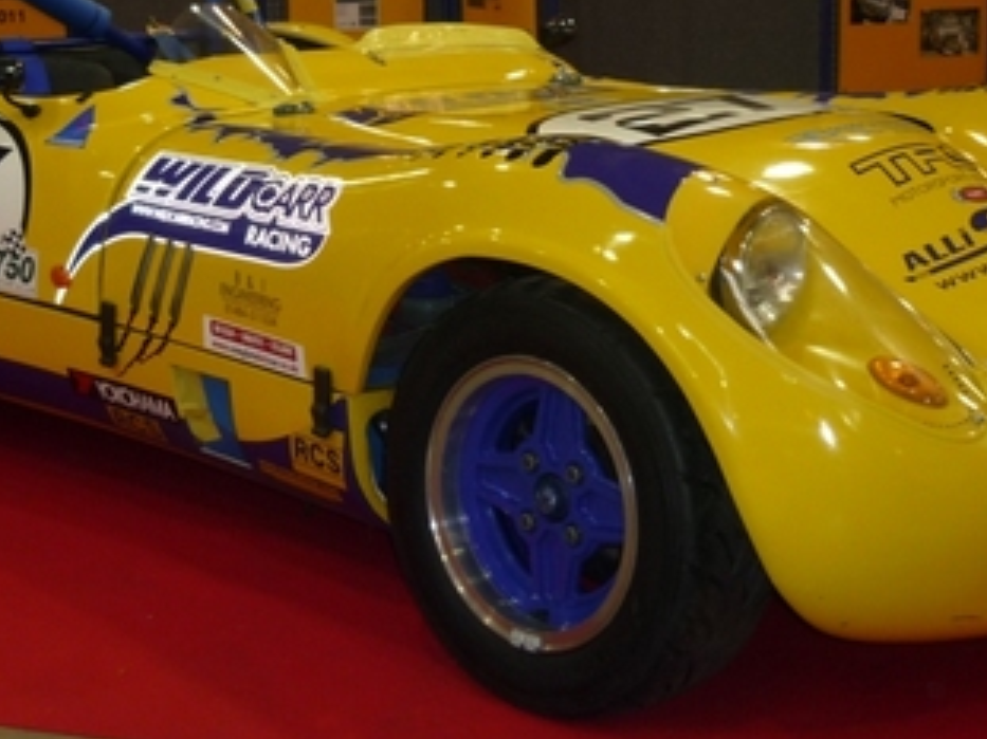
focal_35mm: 68
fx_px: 1938
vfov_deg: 21.4
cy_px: 181
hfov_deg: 28.5
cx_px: 368
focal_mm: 5.5
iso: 100
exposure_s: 1/30
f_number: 2.8
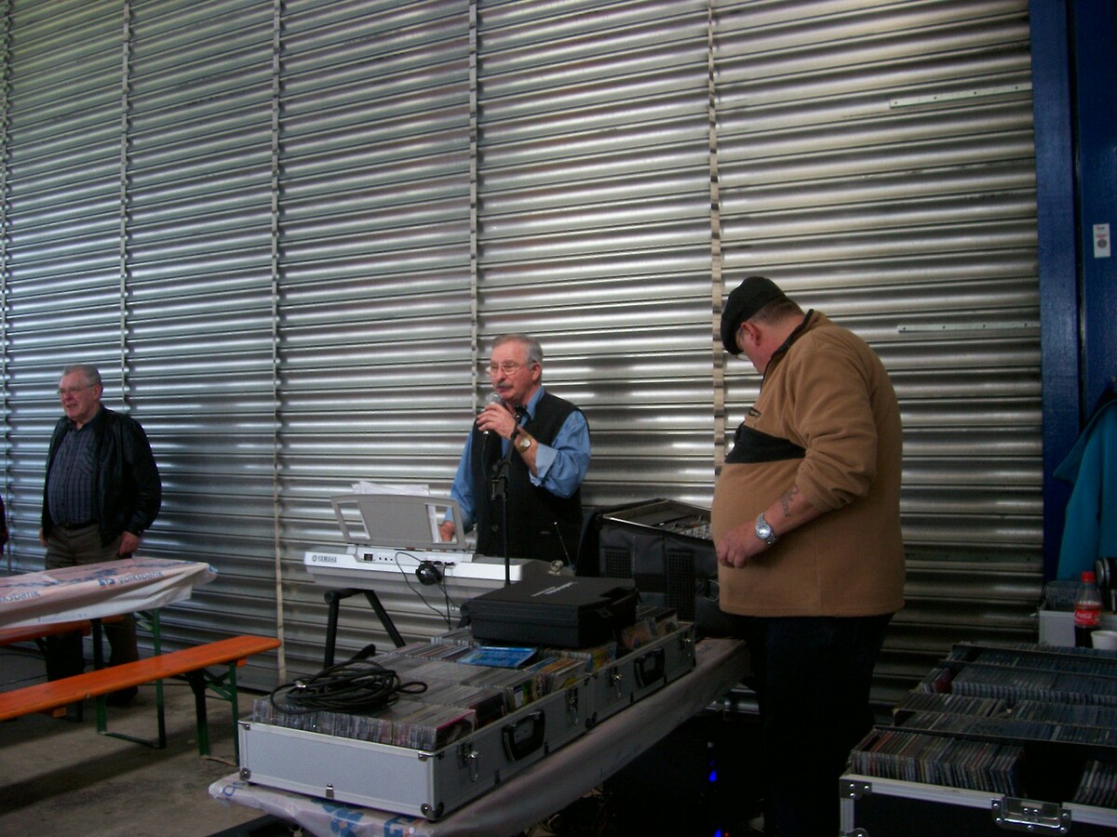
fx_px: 1097
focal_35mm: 34
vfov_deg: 41.8
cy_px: 418
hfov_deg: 54.0
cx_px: 558
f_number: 2.7
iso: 80
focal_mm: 5.6
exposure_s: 1/122
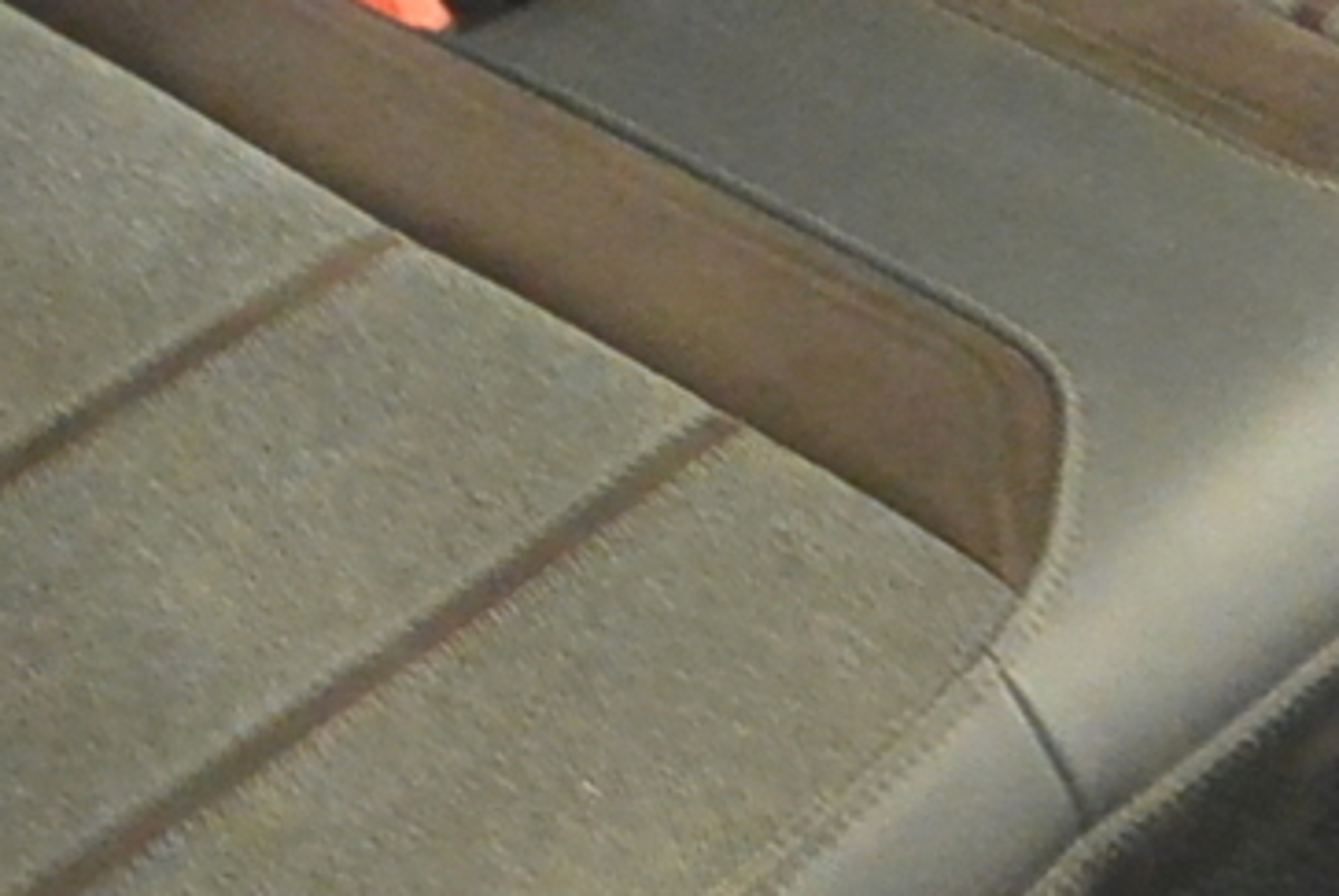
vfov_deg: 10.1
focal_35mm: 129
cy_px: -715
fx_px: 4804
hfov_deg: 15.8
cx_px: 253
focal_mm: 11
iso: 3200
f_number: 3.5
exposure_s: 1/13
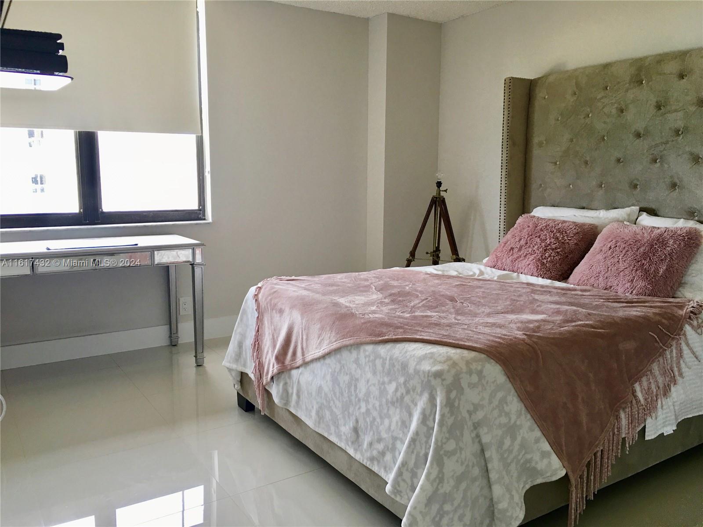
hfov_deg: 61.7
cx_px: 352
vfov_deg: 48.2
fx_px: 589
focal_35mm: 29
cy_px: 264
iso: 32
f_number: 2.2
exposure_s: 1/30
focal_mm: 4.15
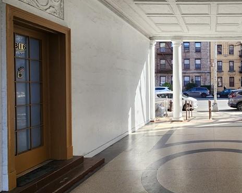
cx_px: 221
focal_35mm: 28
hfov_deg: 53.7
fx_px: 201
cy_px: 87
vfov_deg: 51.4
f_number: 2.2
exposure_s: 1/233
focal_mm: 2.2
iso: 50
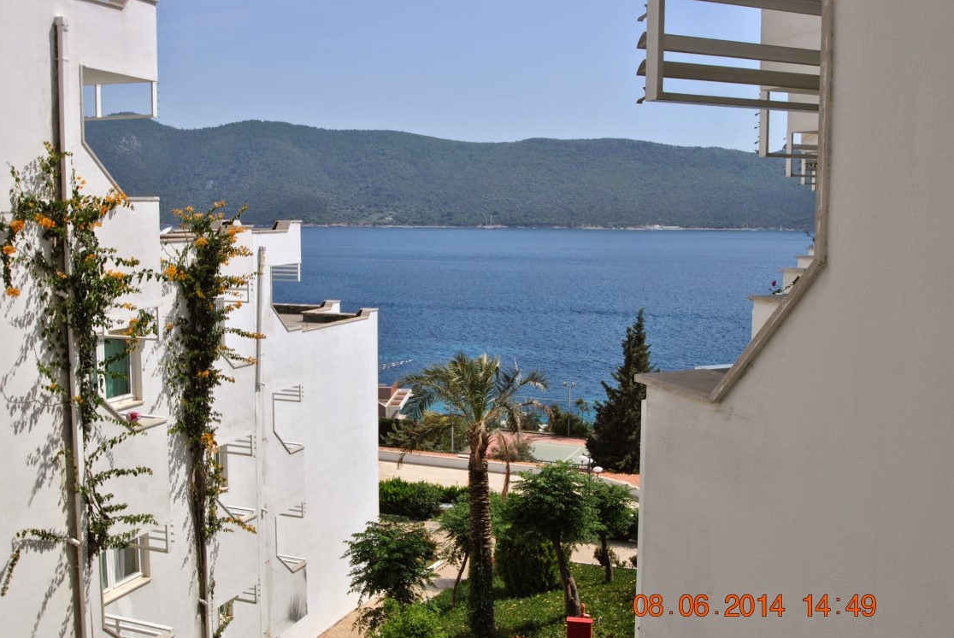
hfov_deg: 51.8
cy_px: 327
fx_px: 982
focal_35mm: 37
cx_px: 479
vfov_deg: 36.0
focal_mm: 24
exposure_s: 1/320
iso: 100
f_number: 9
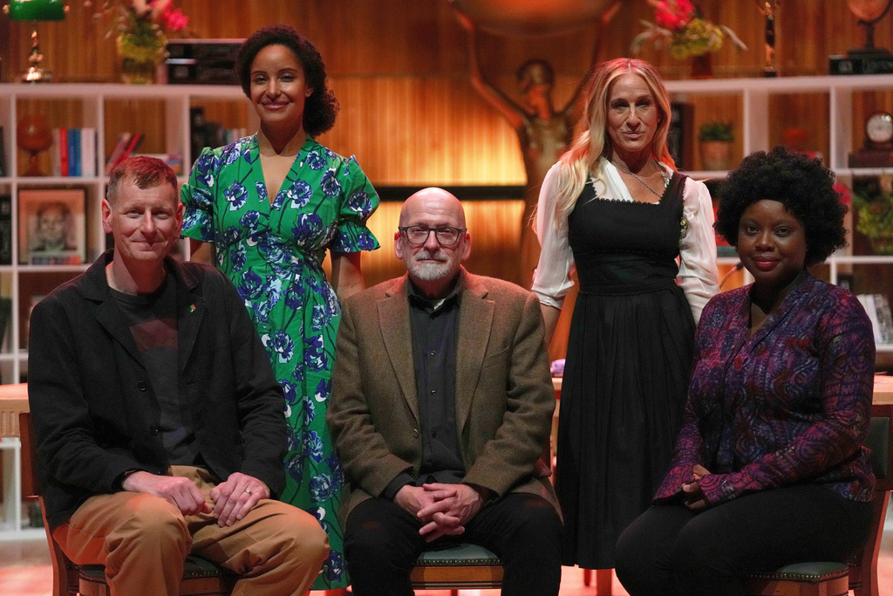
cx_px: 446
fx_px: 2654
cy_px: 298
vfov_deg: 12.8
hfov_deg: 19.1
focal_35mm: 107
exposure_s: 1/1250
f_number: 2.8
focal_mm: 107
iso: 3200
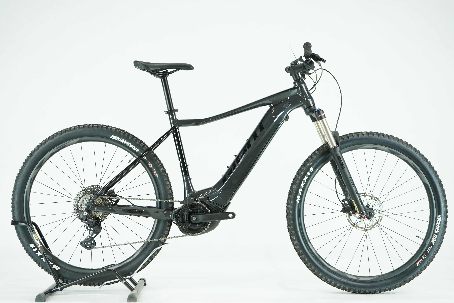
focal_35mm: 50
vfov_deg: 27.0
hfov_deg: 39.6
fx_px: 631
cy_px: 152
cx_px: 227
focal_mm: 50
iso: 2000
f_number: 5
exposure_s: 1/200
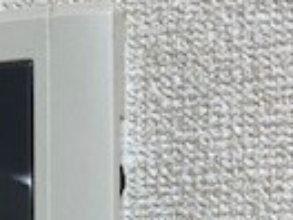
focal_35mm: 126
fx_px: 1067
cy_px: 351
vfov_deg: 11.2
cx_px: -129
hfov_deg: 14.7
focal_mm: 4.25
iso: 80
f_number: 1.8
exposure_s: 1/60
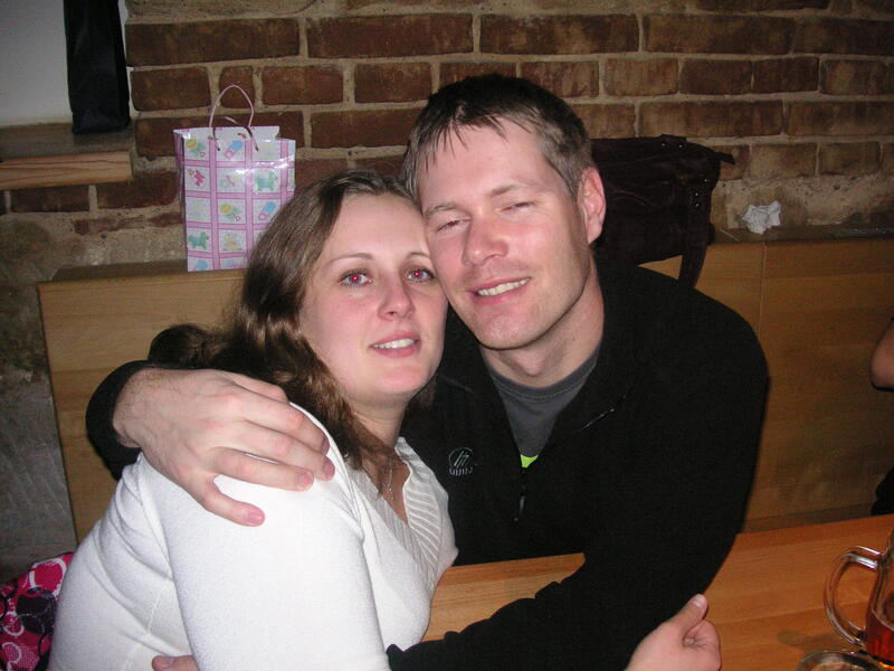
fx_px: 956
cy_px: 336
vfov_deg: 38.7
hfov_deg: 50.1
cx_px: 447
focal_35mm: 37
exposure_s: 1/45
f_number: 2.8
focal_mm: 6.1
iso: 160
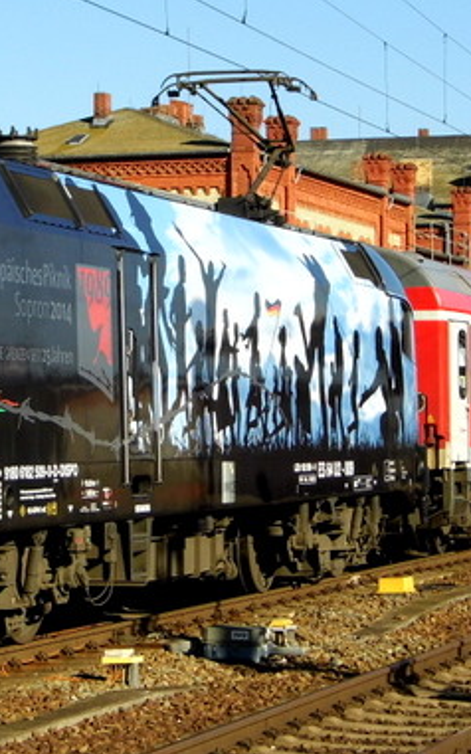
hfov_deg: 10.1
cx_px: 91
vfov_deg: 16.2
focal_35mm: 129
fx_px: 2650
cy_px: 384
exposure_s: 1/861
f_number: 3.9
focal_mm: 10.4
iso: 100
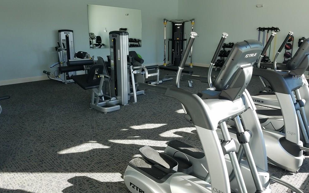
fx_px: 236
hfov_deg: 66.5
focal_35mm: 28
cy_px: 78
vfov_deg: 44.3
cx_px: 154
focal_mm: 4.2
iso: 50
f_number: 1.7
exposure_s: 1/233
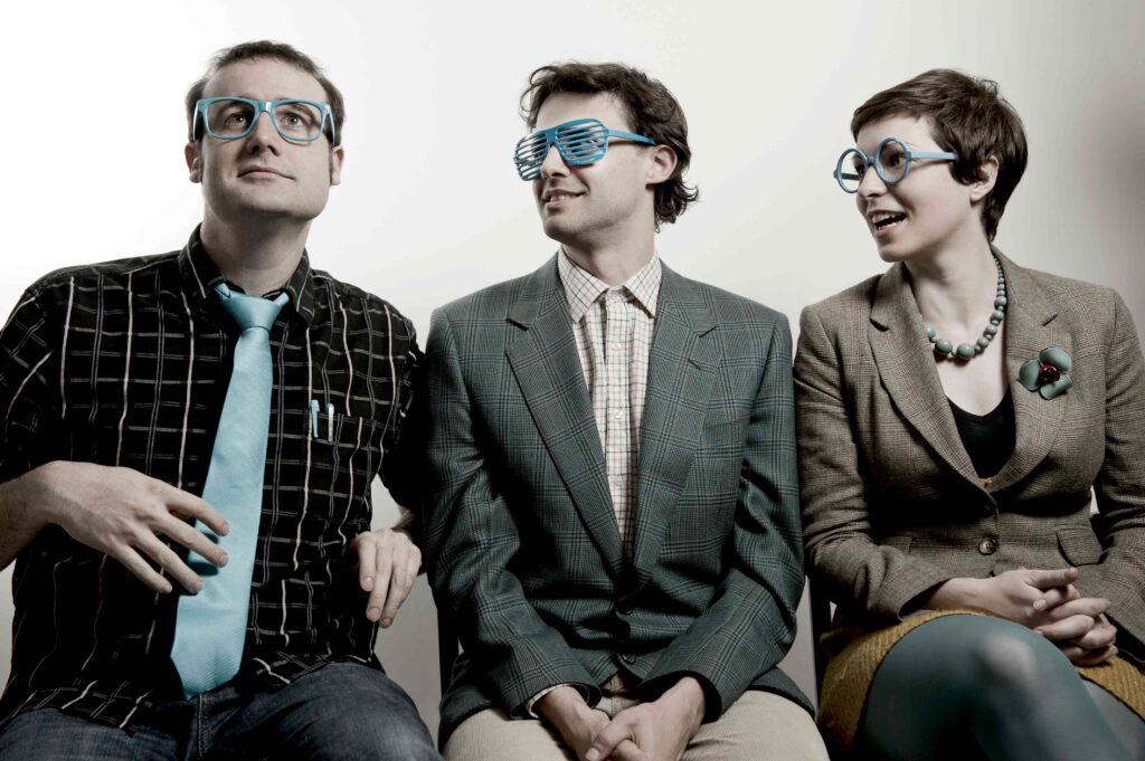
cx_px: 572
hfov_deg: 50.7
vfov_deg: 35.0
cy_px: 380
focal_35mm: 38
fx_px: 1208
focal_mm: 38
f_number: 4.5
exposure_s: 1/250
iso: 160
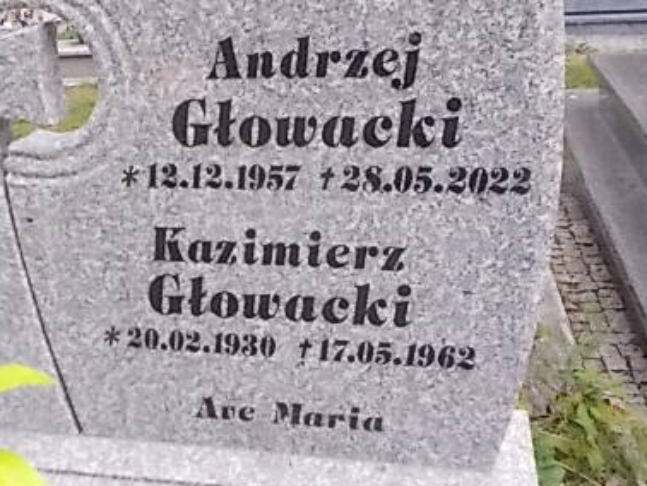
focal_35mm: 44
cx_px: 257
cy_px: 137
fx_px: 823
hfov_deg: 42.7
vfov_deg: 32.4
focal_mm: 4.6
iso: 80
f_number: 3.2
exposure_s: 1/160
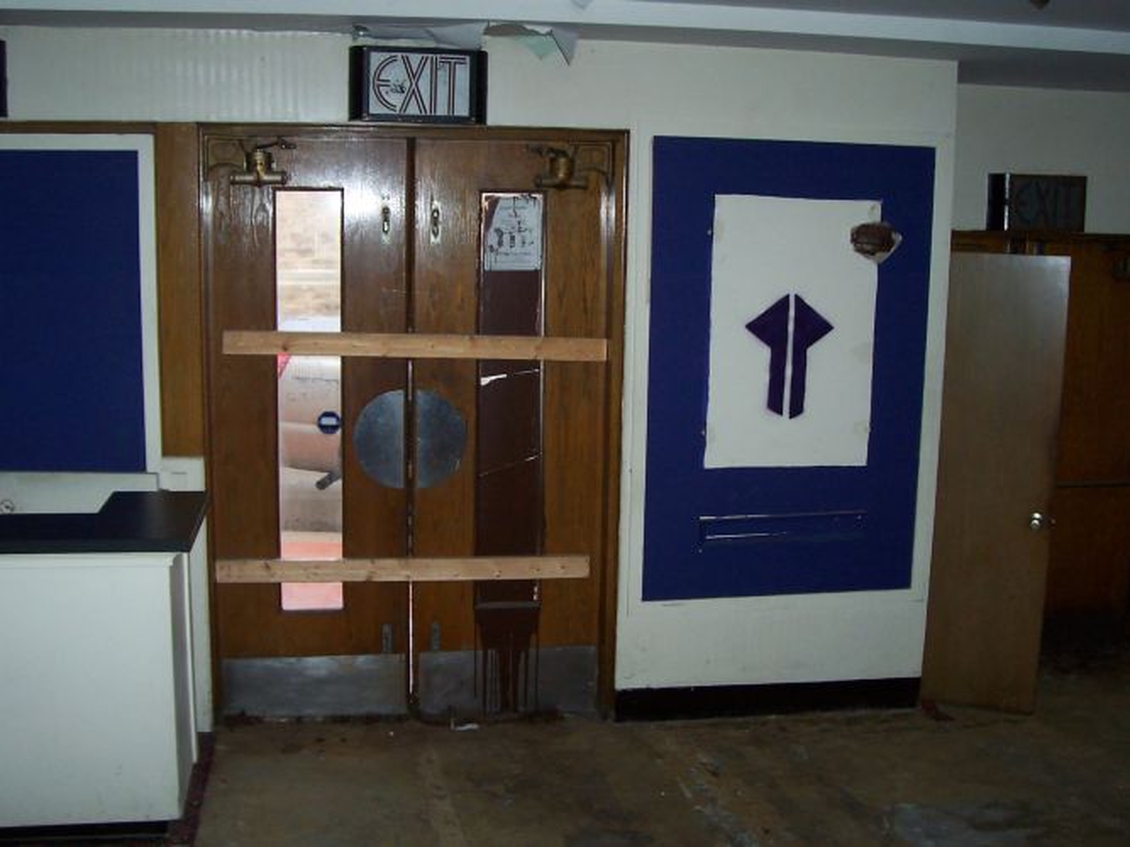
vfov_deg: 38.7
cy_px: 424
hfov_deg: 50.1
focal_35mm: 37
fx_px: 1208
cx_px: 565
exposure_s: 1/60
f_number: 2.8
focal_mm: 5.6
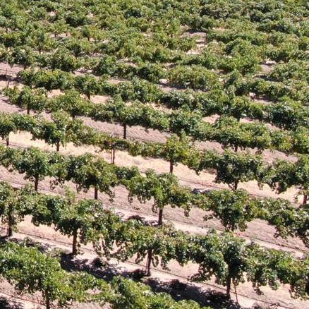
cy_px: 27
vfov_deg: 26.7
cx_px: -107
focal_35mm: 62
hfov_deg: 23.9
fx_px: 626
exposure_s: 1/500
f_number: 2.8
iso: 100
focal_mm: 4.39
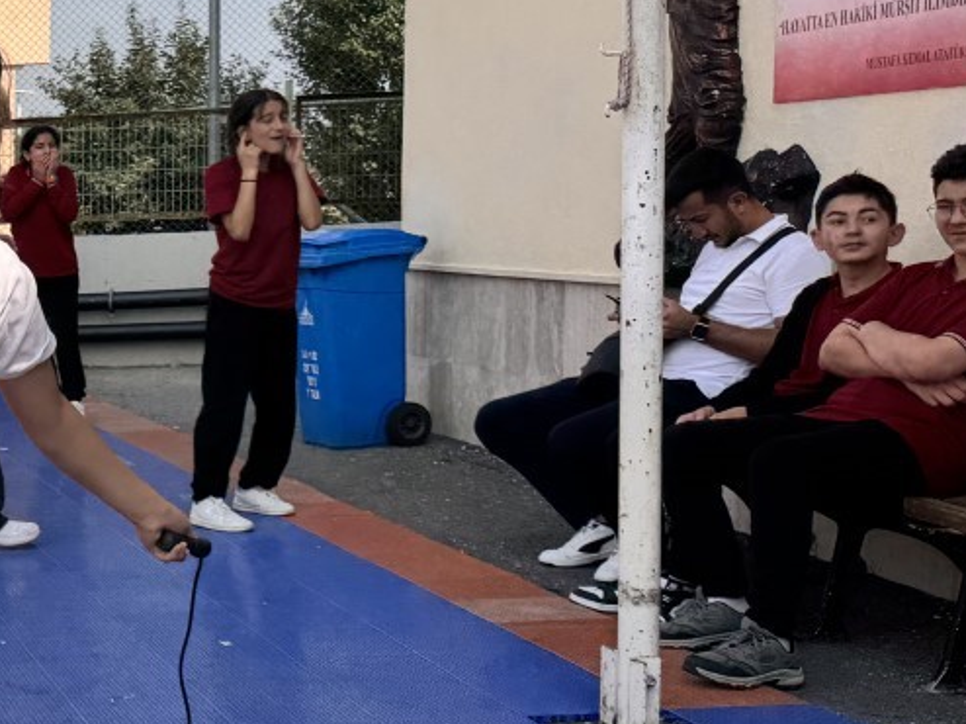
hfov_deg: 23.3
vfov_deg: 21.0
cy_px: 393
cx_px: -415
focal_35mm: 70
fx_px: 1952
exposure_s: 1/6410
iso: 80
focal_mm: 6.76
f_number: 1.78
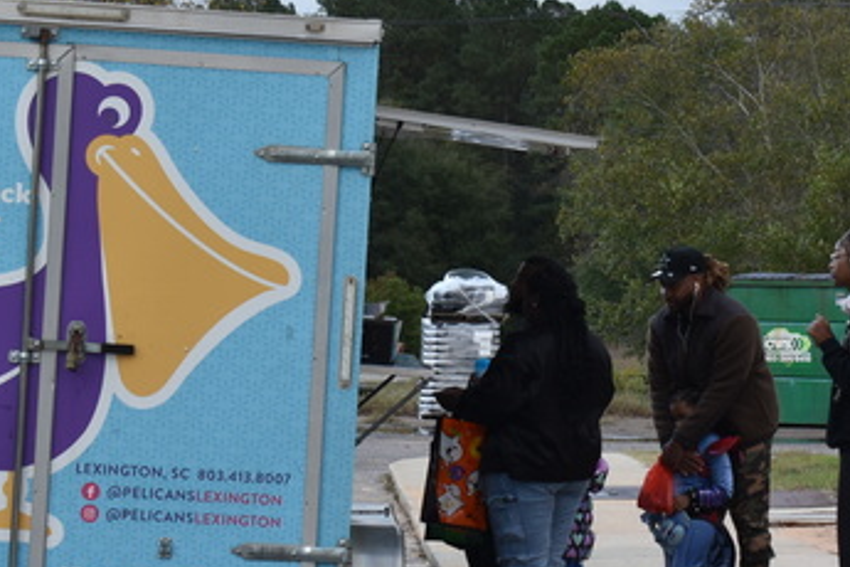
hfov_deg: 12.3
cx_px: 599
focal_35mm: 167
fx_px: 3943
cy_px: 367
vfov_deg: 8.2
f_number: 7.1
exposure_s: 1/80
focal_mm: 48
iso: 250
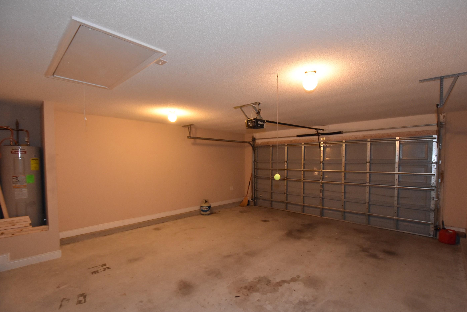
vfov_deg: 73.7
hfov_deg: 96.6
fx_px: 208
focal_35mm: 16
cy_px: 163
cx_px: 245
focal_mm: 10
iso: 2800
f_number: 4
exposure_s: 1/60
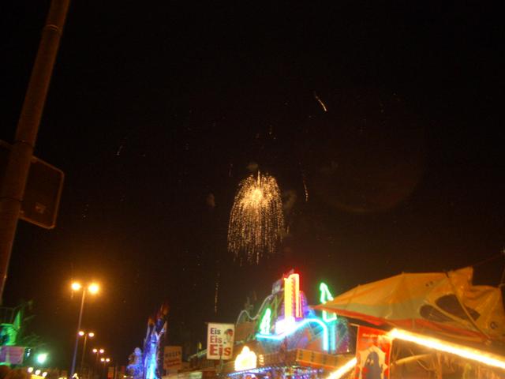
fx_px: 511
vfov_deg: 40.7
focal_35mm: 35
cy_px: 190
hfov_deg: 52.6
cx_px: 252
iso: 100
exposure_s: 1/8
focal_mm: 5.8
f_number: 2.6
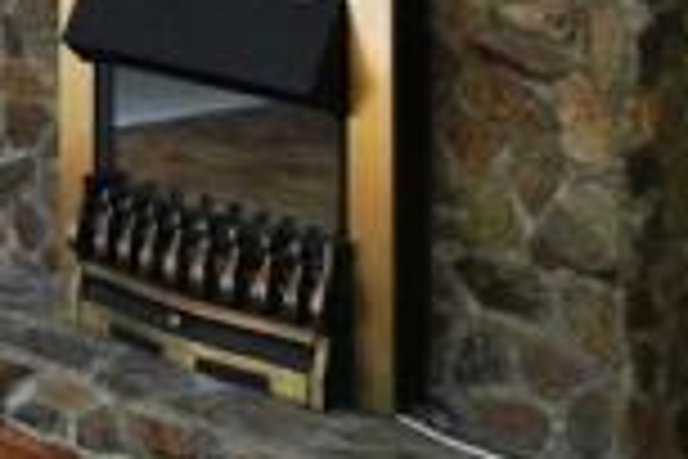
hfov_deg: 13.7
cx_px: -971
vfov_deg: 11.6
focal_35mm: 107
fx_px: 2045
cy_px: -428
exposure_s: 1/250
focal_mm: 16
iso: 2000
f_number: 8
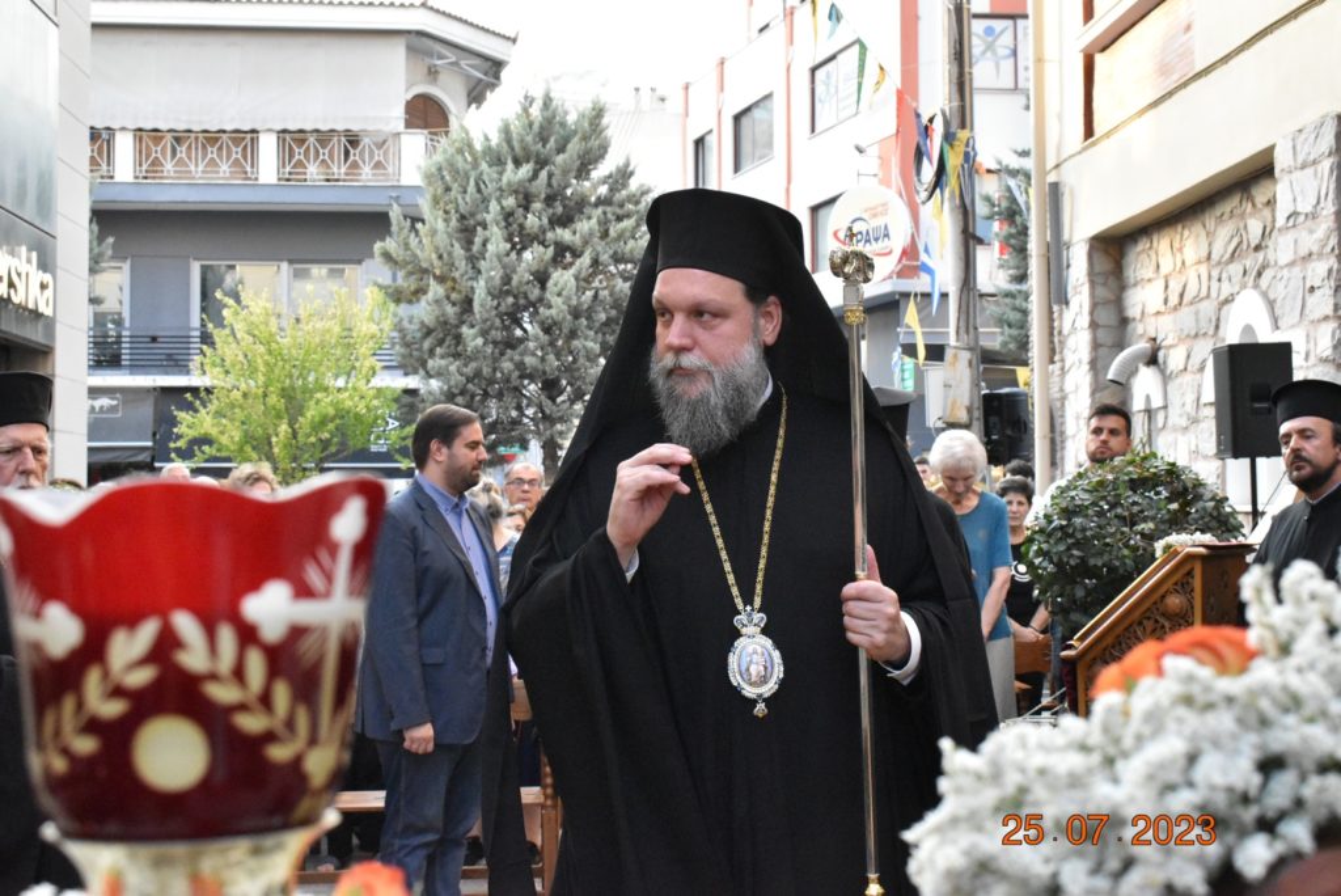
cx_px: 670
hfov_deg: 41.1
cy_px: 448
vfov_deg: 28.1
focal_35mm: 48
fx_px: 1789
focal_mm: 32
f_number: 10
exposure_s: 1/400
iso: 4000
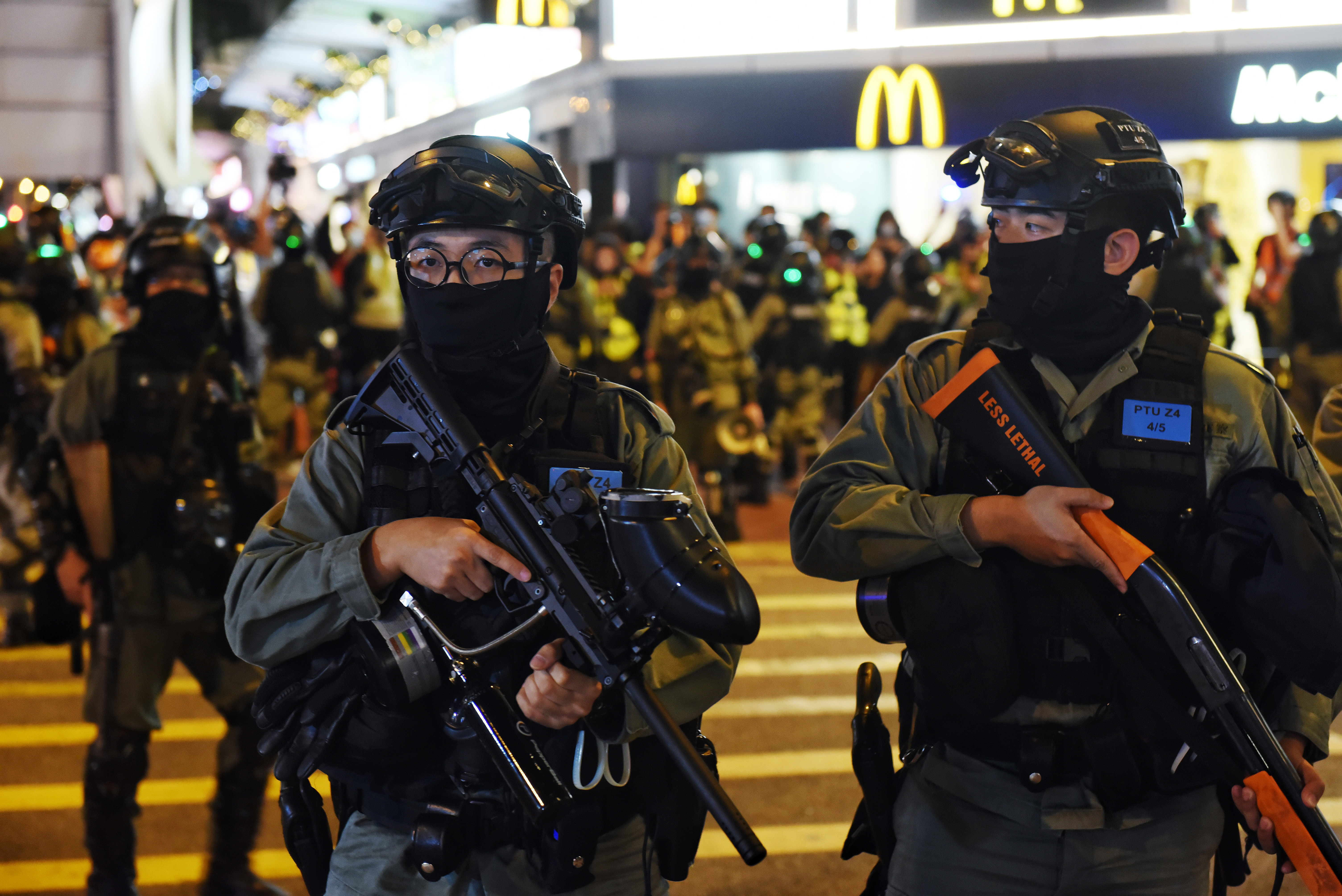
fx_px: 2610
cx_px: 671
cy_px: 448
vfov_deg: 19.5
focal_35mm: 70
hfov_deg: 28.8
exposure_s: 1/80
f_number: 3.5
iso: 2500
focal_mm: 70
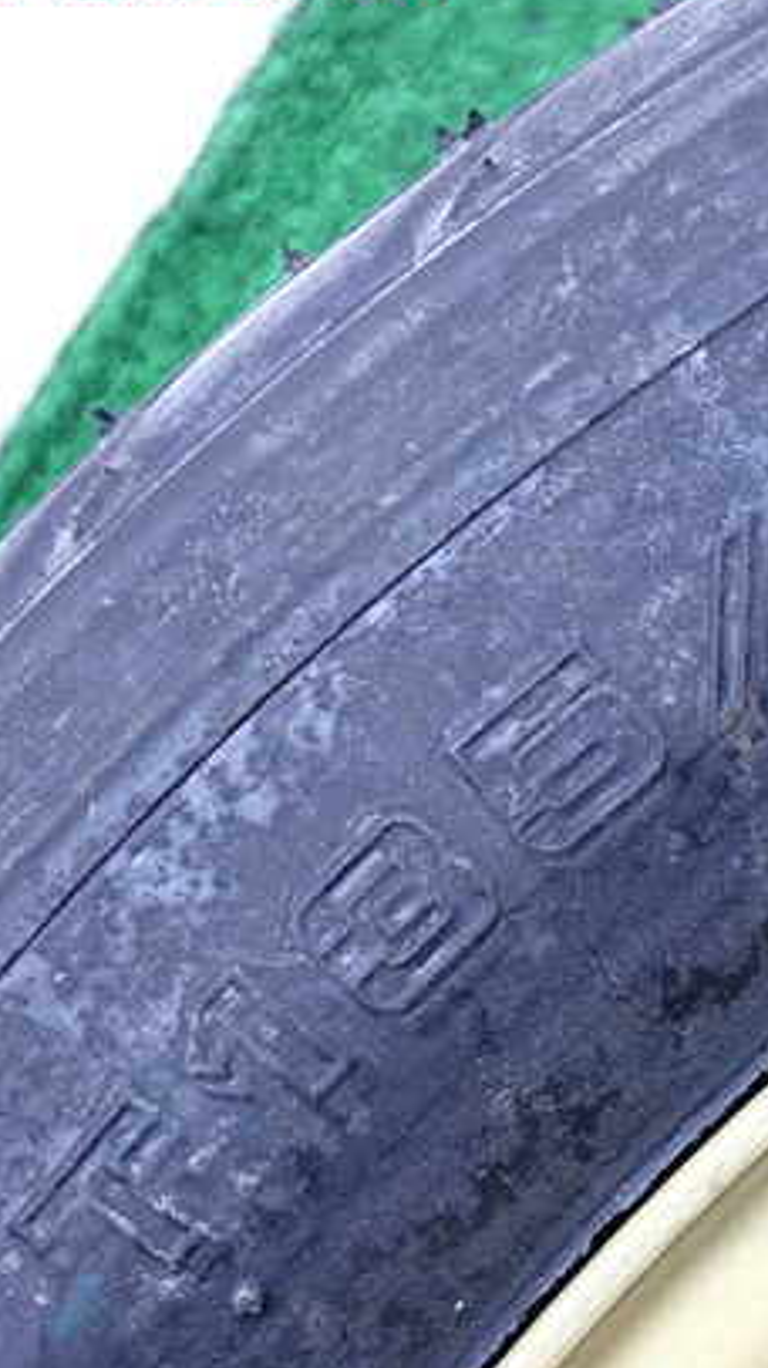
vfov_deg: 31.9
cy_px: 684
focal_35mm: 66
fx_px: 2392
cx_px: 819
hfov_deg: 17.7
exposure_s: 1/125
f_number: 2.8
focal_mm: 7.31
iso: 320
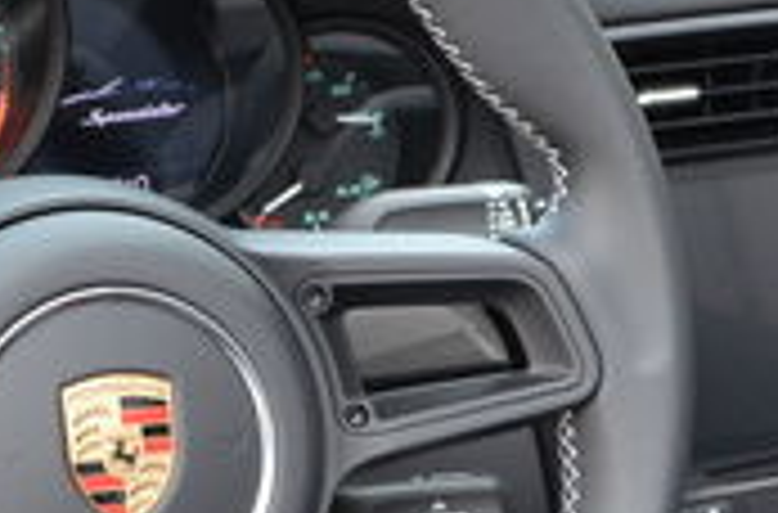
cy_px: 639
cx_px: 373
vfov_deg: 11.1
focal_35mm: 120
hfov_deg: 17.1
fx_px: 2584
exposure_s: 1/100
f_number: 5
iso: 400
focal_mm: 18
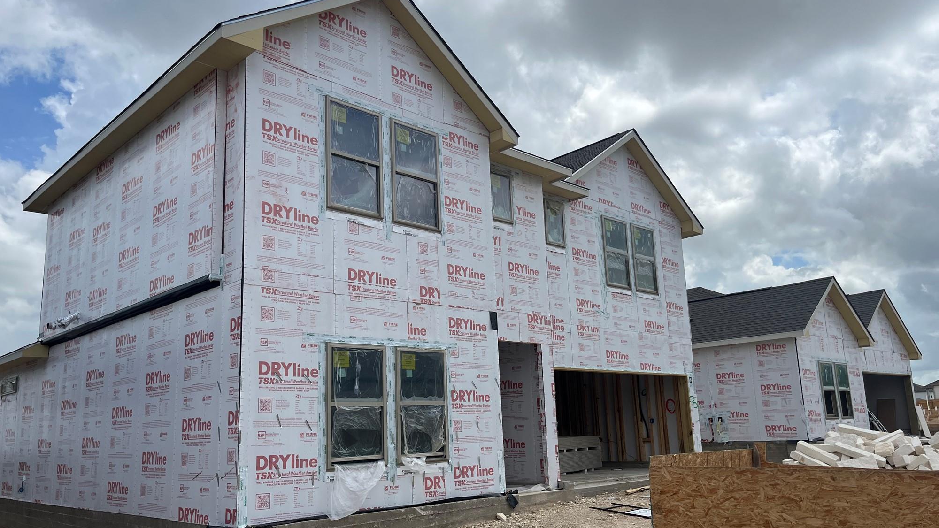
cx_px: 465
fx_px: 722
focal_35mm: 29
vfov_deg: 40.1
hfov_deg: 66.1
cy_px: 297
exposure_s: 1/6897
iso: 50
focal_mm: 5.1
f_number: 1.6
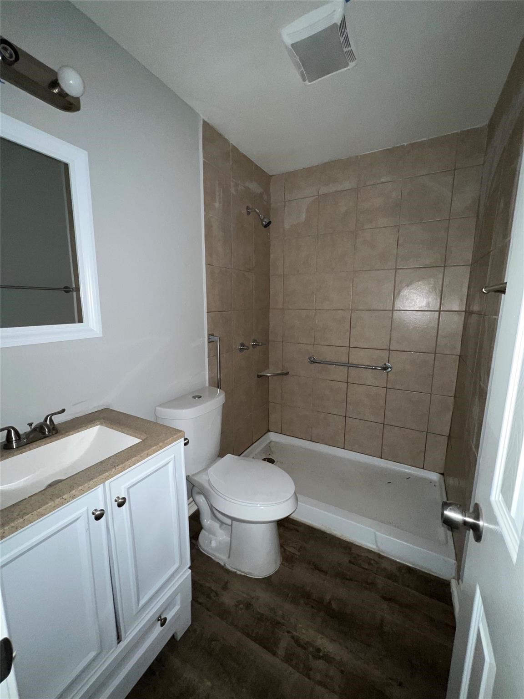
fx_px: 262
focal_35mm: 13
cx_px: 262
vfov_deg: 106.2
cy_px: 350
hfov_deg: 89.9
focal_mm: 1.57
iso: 125
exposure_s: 1/30
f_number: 1.8
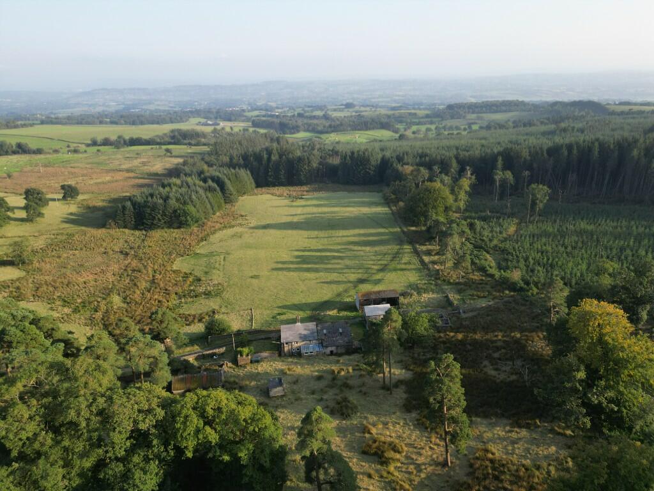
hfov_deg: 71.6
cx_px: 327
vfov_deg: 56.8
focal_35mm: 24
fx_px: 453
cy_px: 246
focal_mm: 6.72
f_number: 1.7
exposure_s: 1/1000
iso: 110
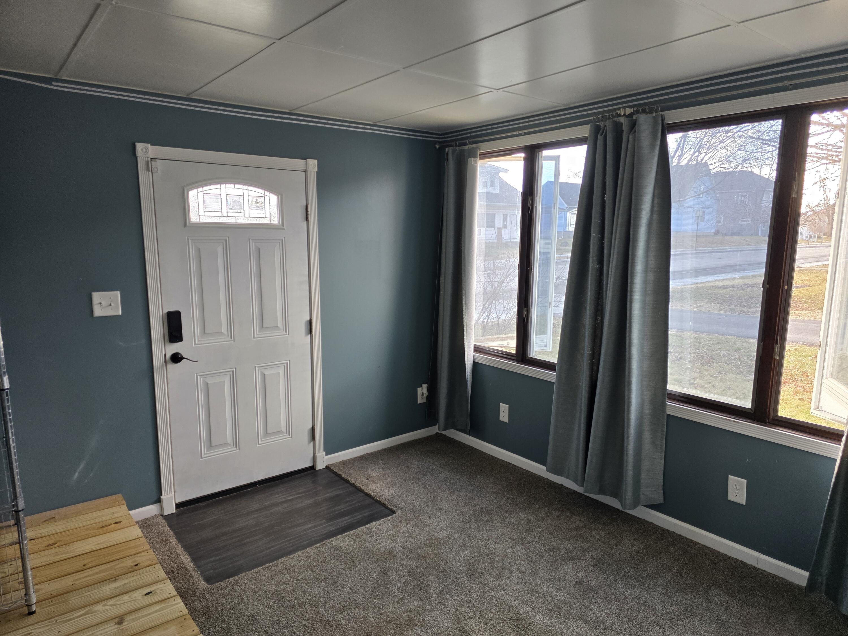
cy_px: 318
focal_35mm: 23
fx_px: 563
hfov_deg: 73.9
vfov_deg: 58.9
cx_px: 424
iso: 160
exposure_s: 1/180
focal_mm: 6.3
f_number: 1.7
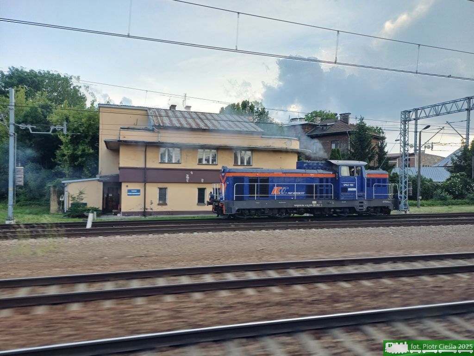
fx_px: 342
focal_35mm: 25
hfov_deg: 69.4
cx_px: 237
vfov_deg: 54.9
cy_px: 178
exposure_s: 1/100
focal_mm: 4.65
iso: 80
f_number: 1.8
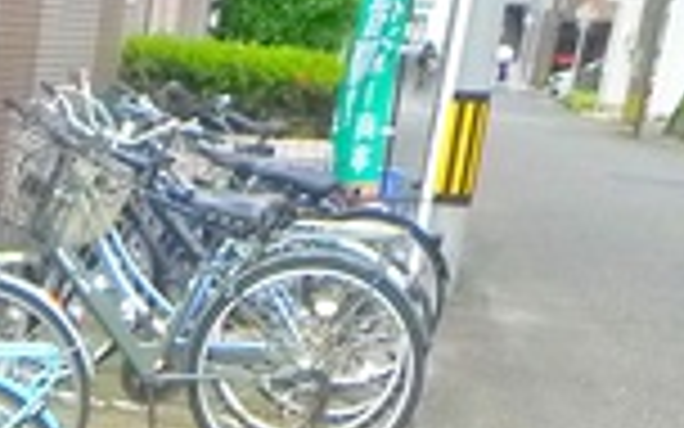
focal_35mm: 117
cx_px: -472
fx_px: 2181
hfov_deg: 15.7
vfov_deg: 10.4
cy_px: 804
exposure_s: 1/500
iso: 400
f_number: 3.2
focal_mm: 5.1
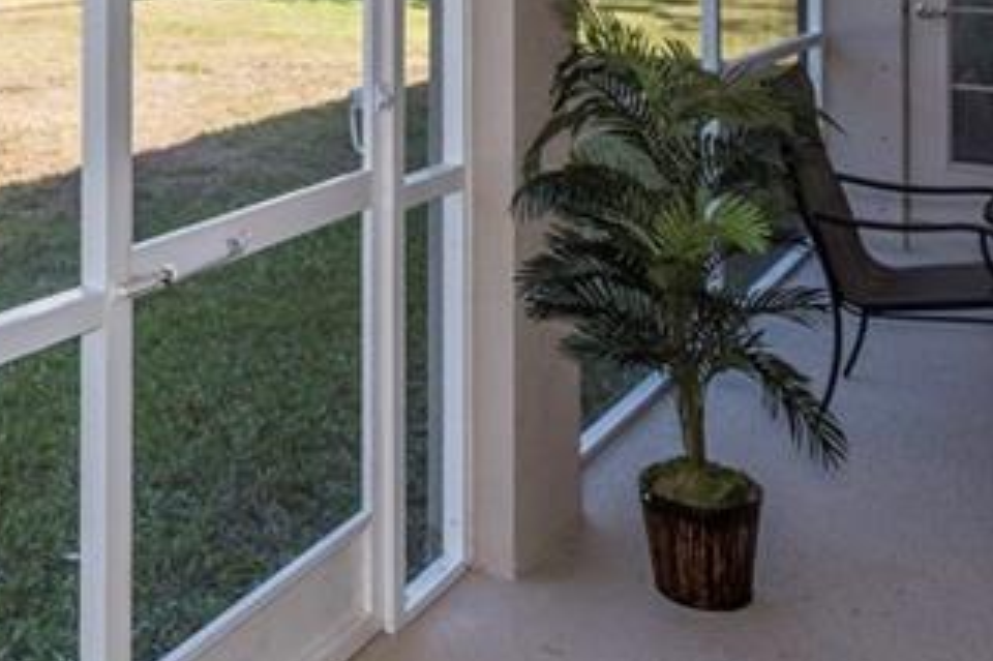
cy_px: -95
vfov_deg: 25.6
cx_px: 152
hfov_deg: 39.0
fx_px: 1323
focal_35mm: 48
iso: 400
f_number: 8
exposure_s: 1/250
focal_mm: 15
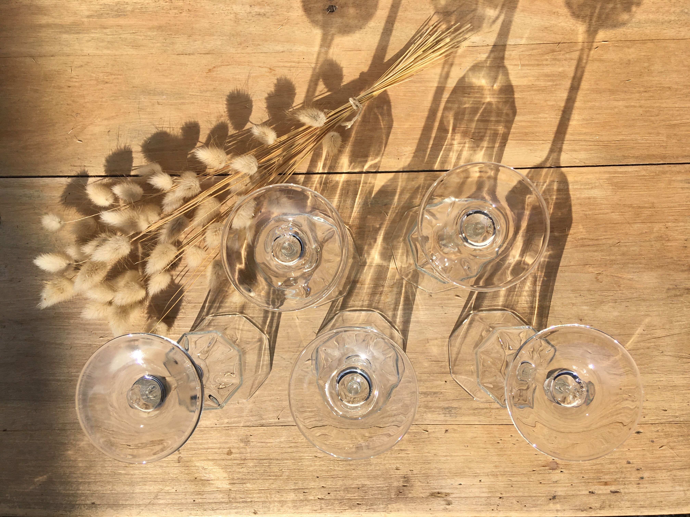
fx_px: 578
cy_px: 258
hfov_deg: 61.7
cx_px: 345
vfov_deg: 48.2
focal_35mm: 29
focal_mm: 4.15
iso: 25
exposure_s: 1/1789
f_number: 2.2
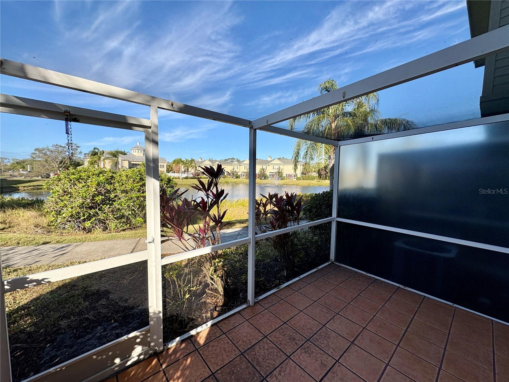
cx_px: 254
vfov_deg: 85.7
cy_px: 191
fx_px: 206
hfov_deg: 102.1
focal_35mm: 14
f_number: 2.2
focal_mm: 2.22
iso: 40
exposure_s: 1/1006
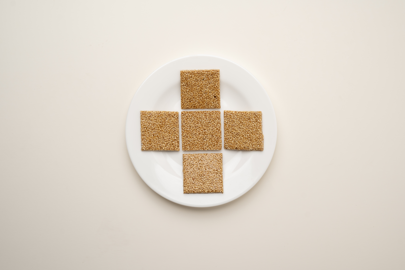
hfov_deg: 39.6
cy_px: 135
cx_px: 202
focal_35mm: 50
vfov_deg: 27.0
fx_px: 562
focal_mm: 50
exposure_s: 1/30
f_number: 5
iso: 80
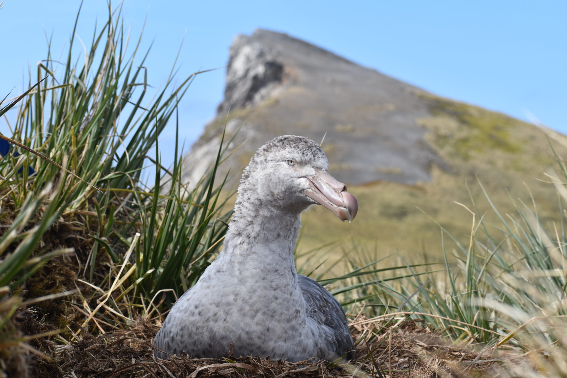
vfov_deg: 12.7
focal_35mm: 108
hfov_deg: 18.9
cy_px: 189
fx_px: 1701
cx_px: 284
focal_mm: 72
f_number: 10
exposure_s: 1/400
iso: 200
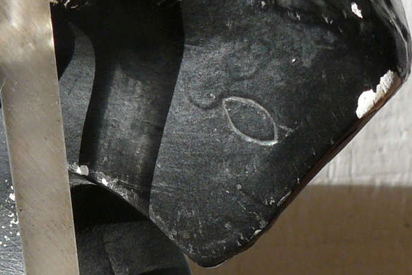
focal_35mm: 130
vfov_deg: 10.5
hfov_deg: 15.7
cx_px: 81
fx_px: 1487
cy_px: 153
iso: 100
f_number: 4
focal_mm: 6
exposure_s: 1/200
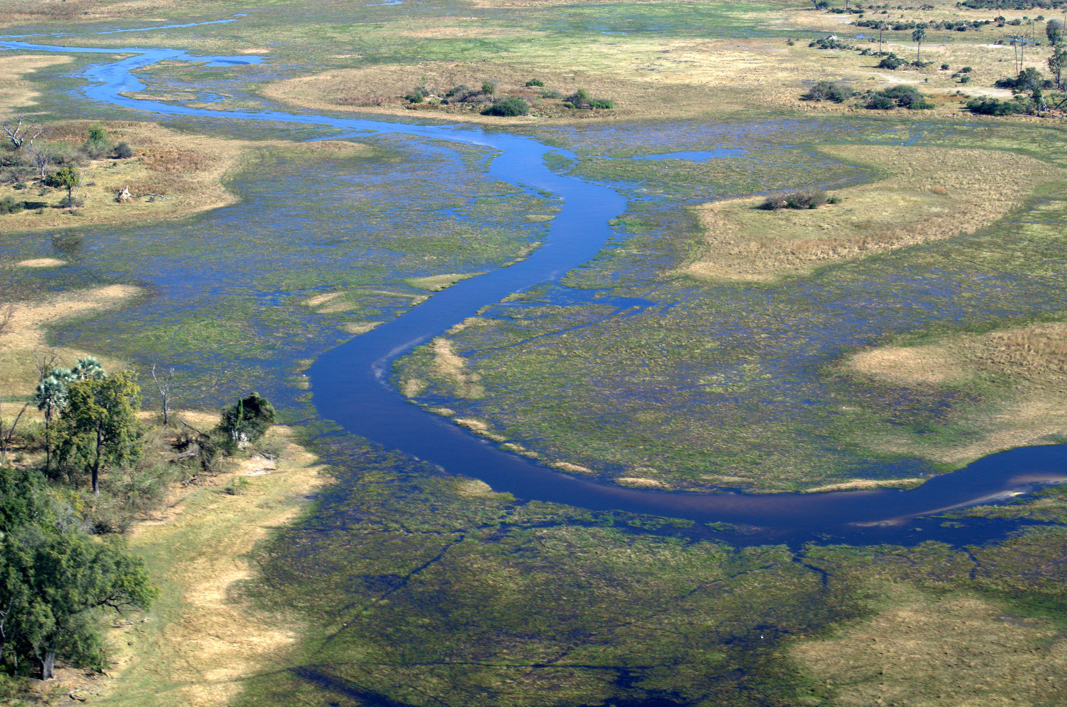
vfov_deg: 16.5
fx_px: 2440
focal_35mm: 82
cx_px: 534
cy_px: 354
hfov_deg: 24.7
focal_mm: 55
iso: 160
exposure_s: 1/250
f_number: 8
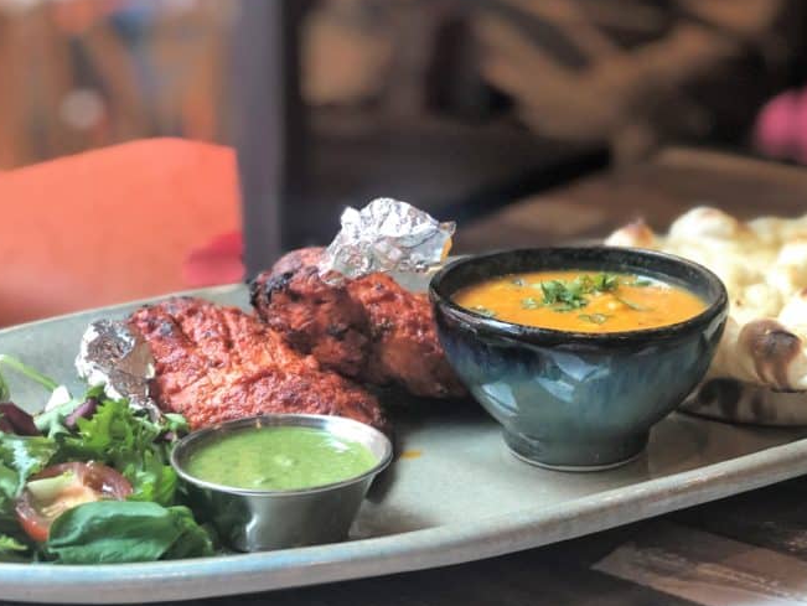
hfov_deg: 27.7
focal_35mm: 70
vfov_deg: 21.0
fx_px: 1633
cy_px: 338
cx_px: 440
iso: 160
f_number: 2.8
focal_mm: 6.6
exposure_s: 1/33
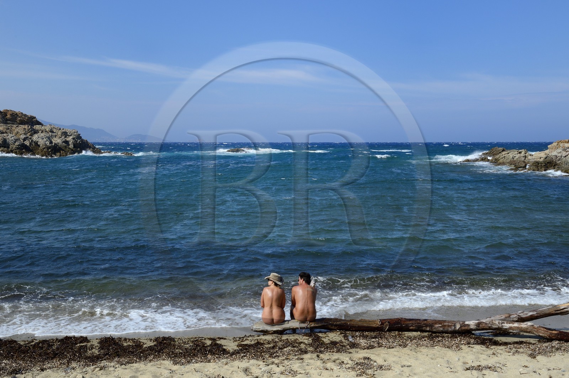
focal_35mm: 38
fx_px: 600
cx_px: 284
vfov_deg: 35.0
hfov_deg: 50.7
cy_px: 189
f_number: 13
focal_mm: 38
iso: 400
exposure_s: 1/500
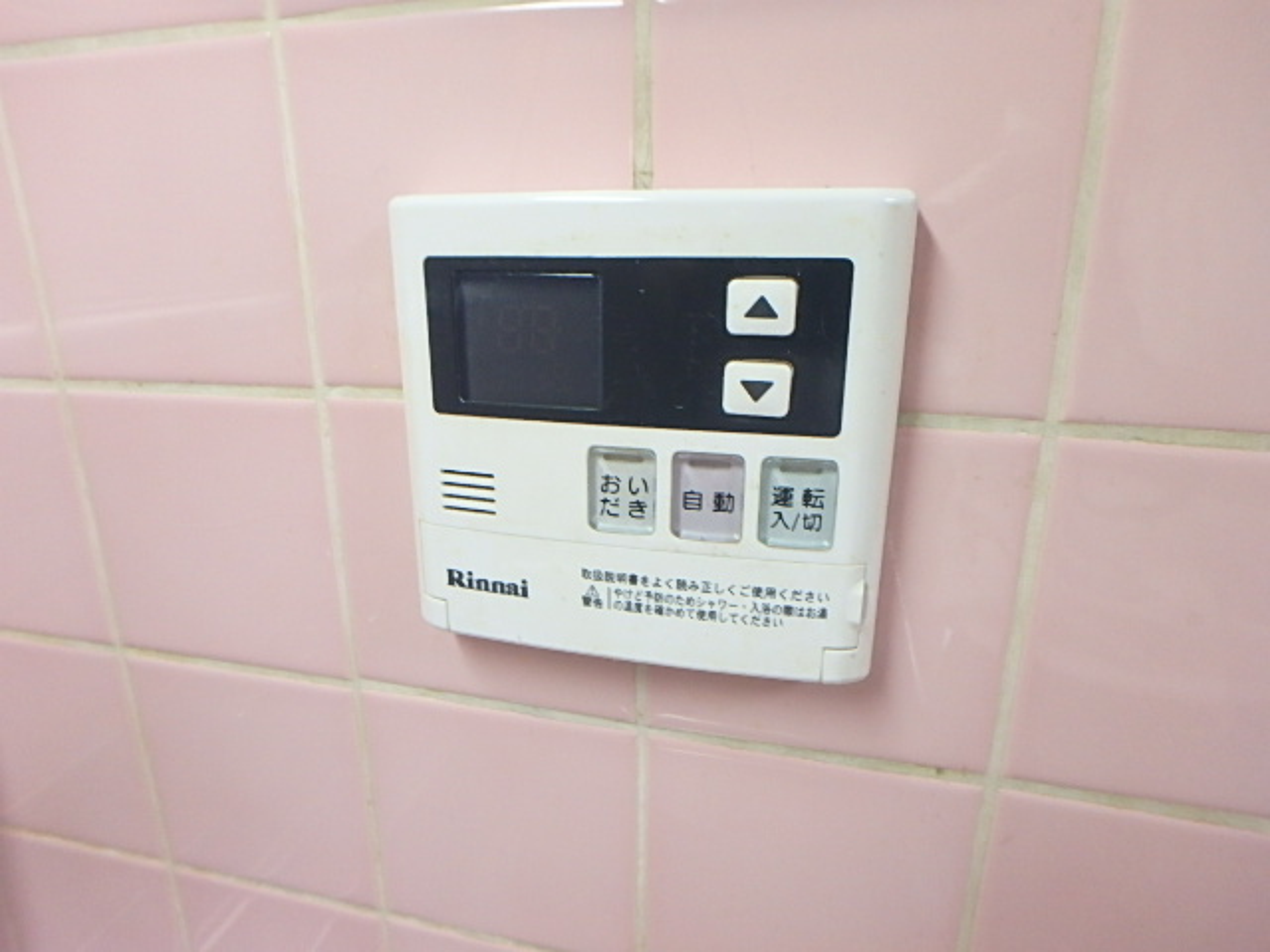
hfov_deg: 79.0
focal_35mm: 21
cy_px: 476
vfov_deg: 63.4
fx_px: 770
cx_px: 635
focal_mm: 3.7
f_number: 3.5
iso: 500
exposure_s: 1/30
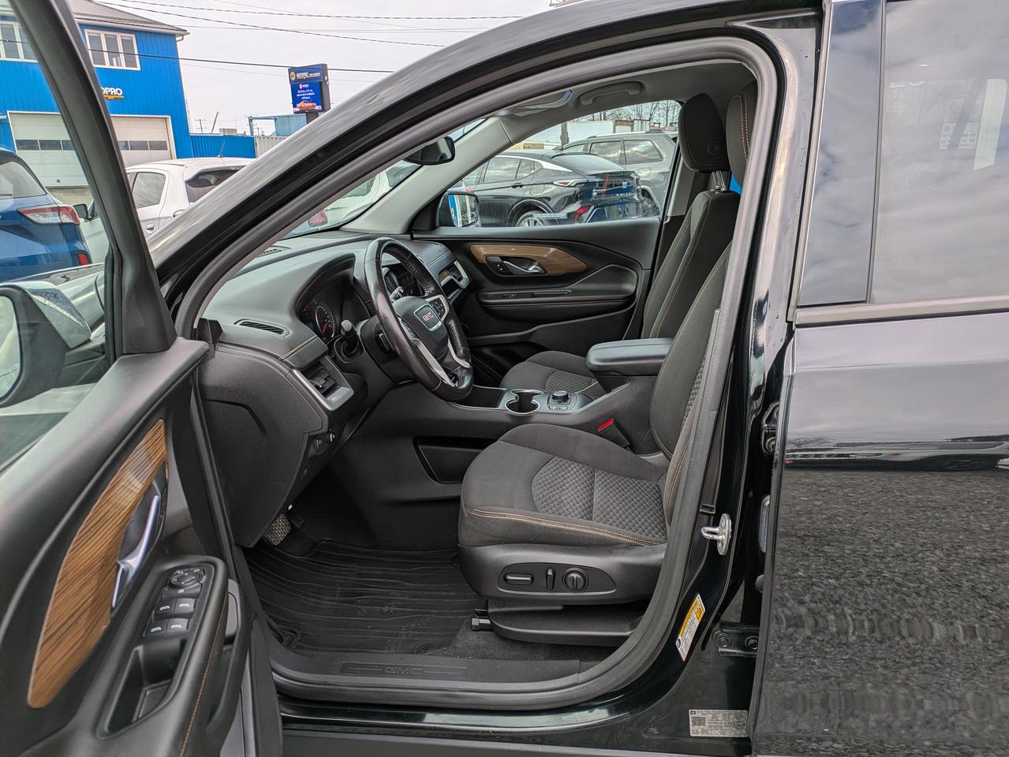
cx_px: 504
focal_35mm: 25
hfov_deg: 69.4
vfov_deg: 54.9
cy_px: 378
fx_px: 729
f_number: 1.89
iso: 49
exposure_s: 1/1247
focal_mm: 5.43
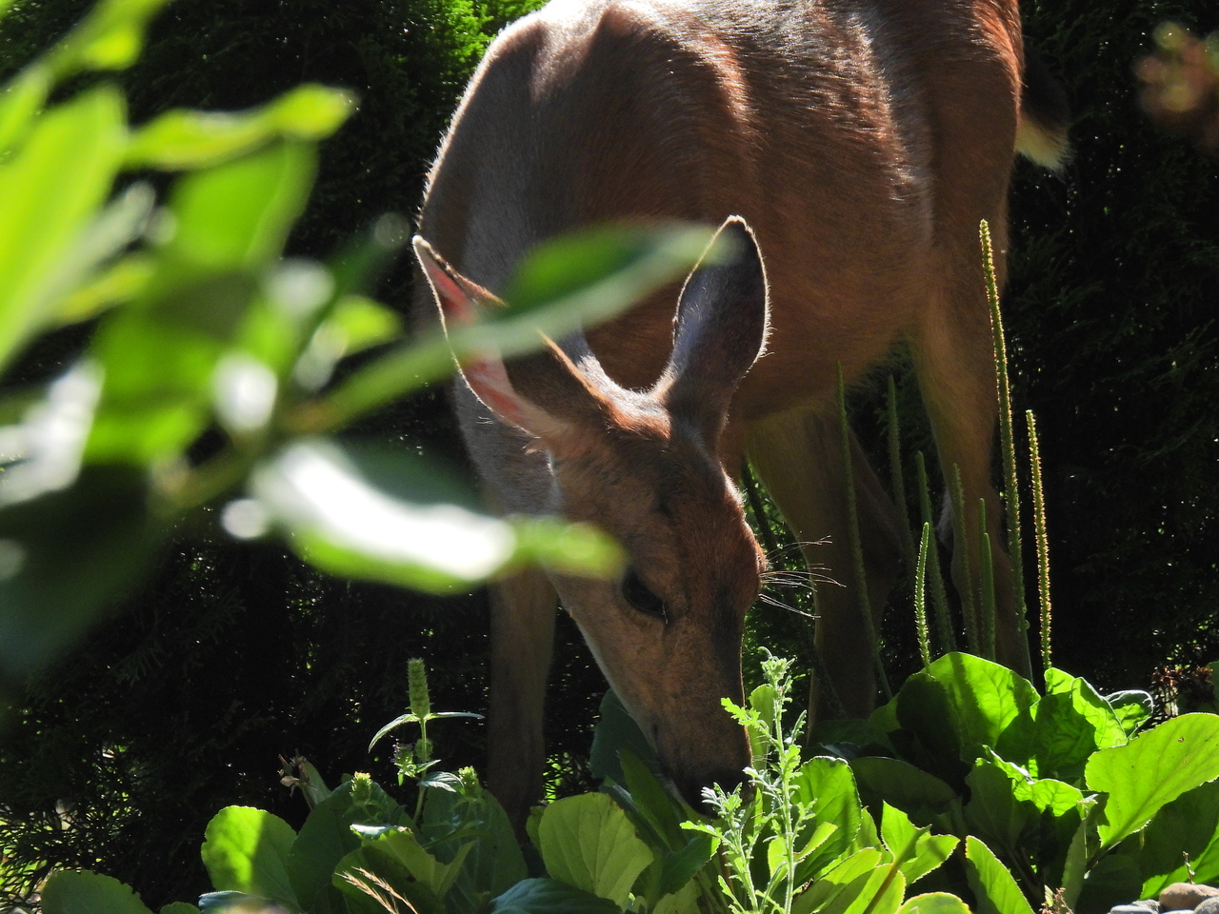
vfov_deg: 2.1
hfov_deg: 2.8
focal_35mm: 700
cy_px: 457
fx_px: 24650
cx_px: 610
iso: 280
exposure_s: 1/500
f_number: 5.6
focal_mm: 125
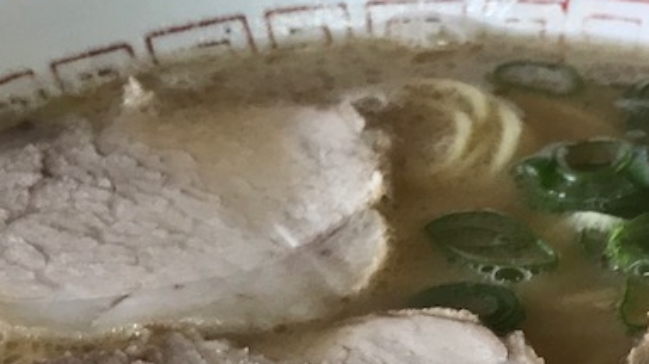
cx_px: 453
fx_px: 1376
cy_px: 505
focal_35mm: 80
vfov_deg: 14.3
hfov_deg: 26.3
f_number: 1.8
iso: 32
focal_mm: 3.99
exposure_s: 1/30
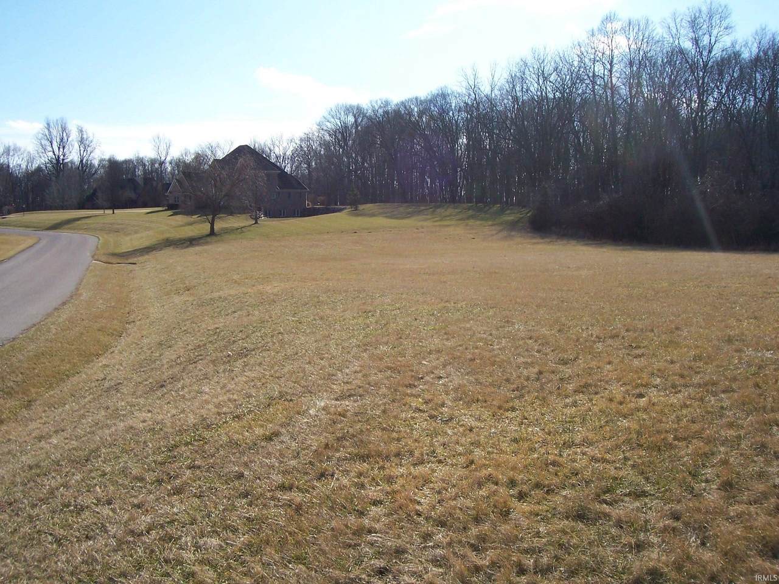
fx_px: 765
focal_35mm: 34
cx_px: 390
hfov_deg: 54.0
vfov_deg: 41.8
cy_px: 292
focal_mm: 5.6
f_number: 5.6
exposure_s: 1/500
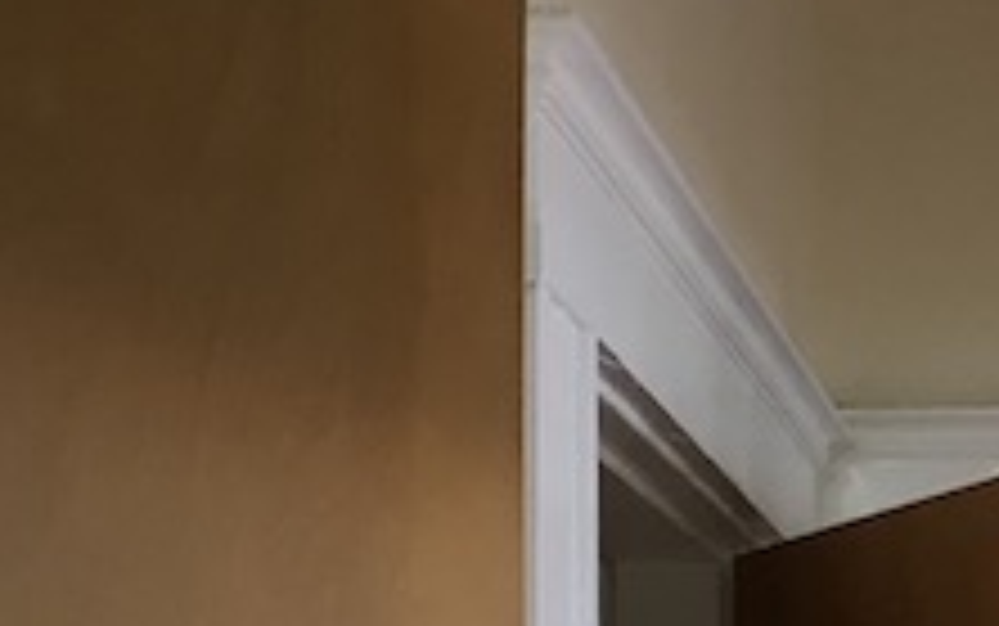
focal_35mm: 107
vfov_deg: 11.3
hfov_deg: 17.9
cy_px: 1184
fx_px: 2915
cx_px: 1364
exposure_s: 1/15
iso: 50
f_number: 1.8
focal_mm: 3.99
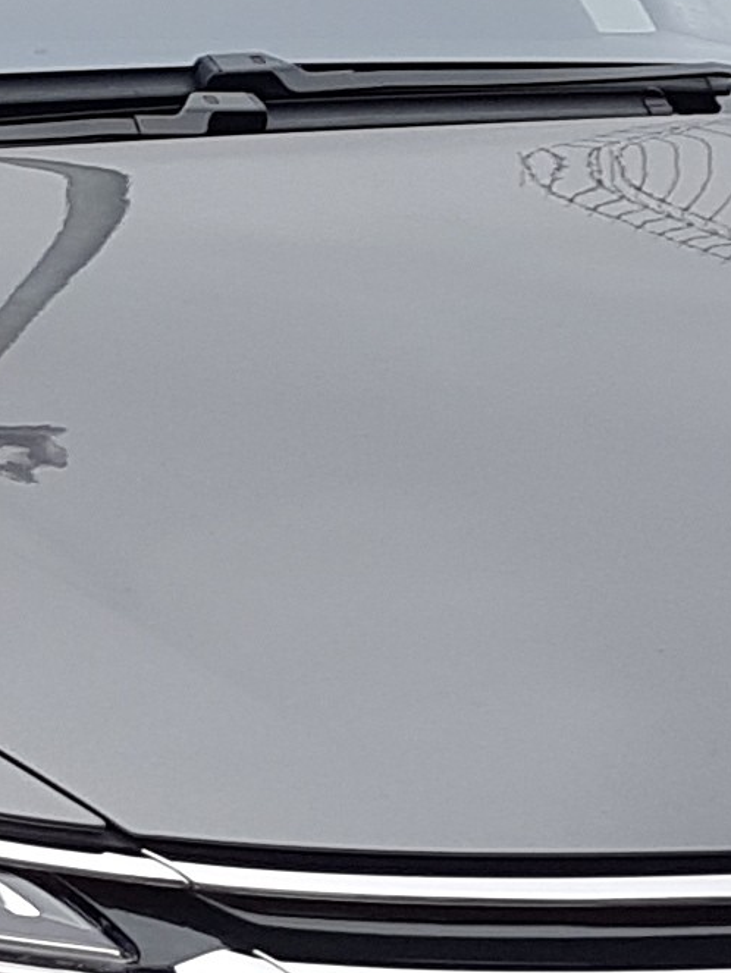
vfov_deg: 12.4
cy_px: 859
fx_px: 4444
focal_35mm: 158
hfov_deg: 9.3
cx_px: -51
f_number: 1.7
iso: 40
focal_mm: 4.2
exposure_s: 1/132
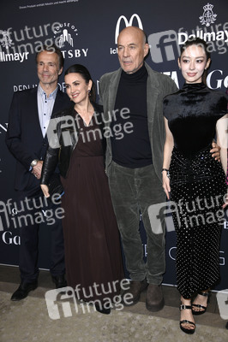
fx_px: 362
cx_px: 114
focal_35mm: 38
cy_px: 171
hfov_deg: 35.0
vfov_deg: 50.7
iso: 500
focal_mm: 38
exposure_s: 1/250
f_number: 5.6
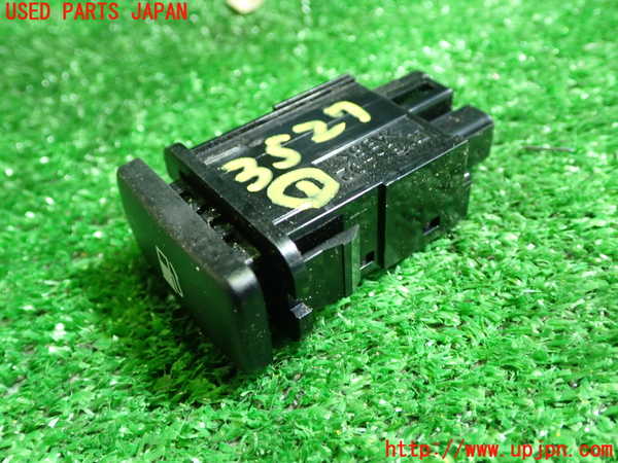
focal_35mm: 36
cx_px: 309
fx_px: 643
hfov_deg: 51.4
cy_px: 232
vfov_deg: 39.7
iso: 800
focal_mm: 6.37
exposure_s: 1/40
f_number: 2.5
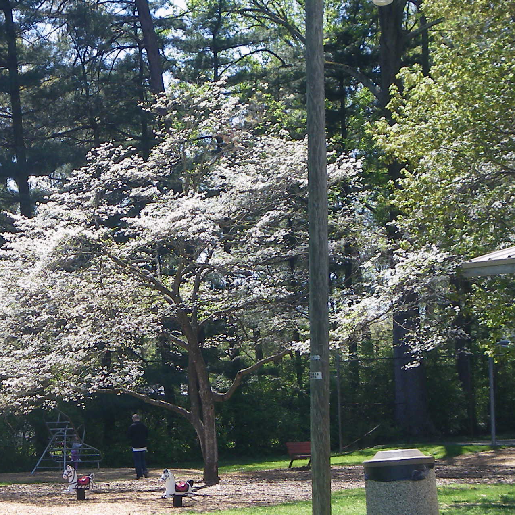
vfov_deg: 16.0
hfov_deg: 15.8
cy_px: 400
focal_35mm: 108
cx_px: -23
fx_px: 1818
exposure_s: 1/250
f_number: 3
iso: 64
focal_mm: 6.9
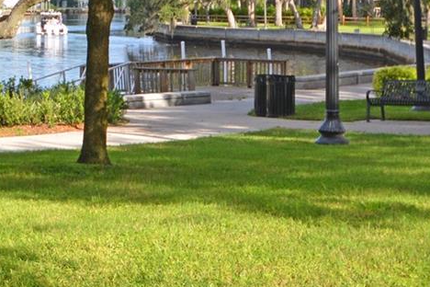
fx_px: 1469
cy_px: 16
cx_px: -164
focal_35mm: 123
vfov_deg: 11.1
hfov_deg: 15.6
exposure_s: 1/200
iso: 200
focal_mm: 24
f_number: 7.1
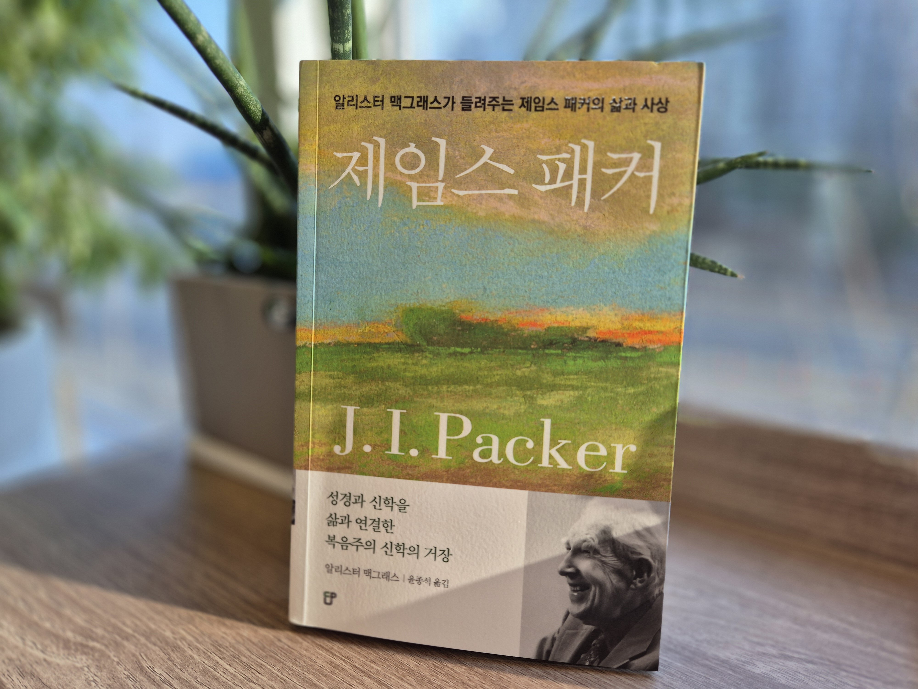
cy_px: 344
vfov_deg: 58.9
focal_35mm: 23
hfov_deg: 73.9
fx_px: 610
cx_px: 459
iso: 25
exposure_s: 1/145
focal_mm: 5.4
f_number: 1.8
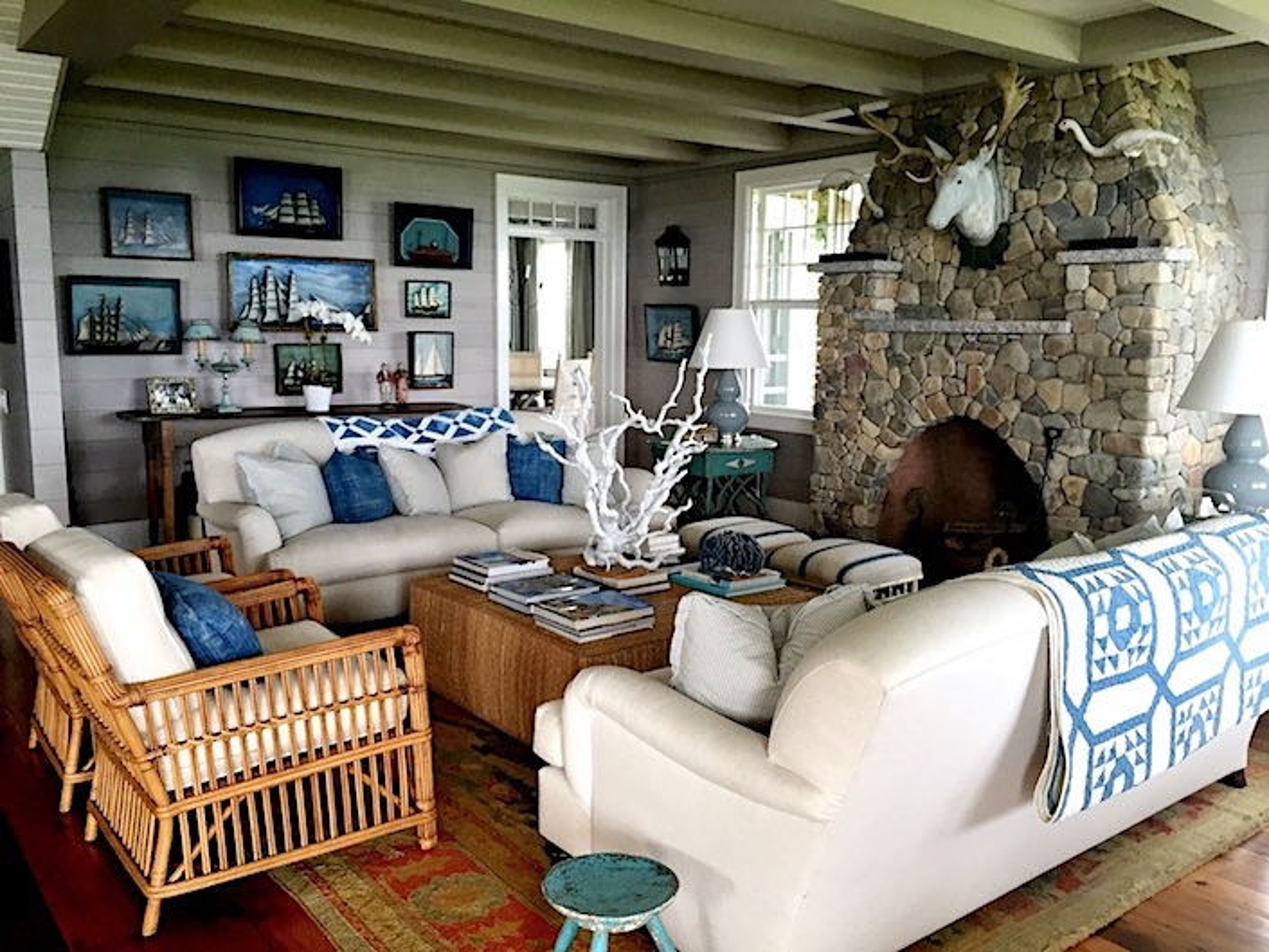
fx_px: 1063
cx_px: 634
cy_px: 476
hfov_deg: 61.7
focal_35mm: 29
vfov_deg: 48.2
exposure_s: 1/30
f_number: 2.2
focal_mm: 4.15
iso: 40
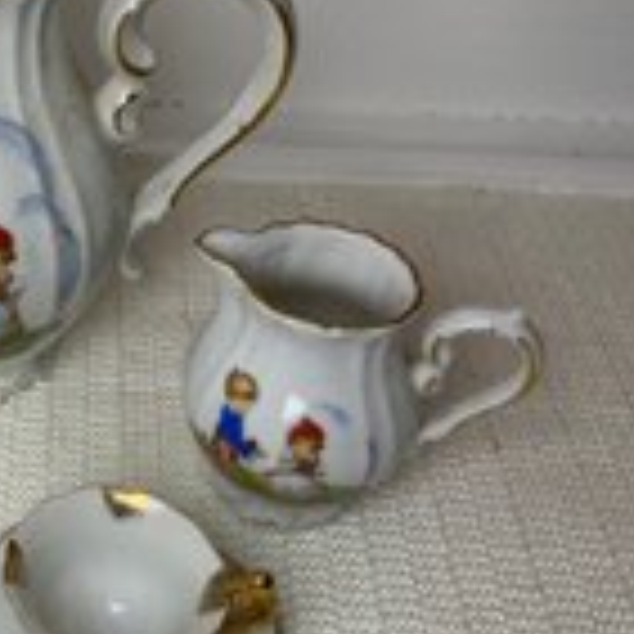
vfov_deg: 30.6
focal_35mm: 56
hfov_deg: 28.5
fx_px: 1160
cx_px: -16
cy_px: 304
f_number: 1.8
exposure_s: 1/131
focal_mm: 4.25
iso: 32
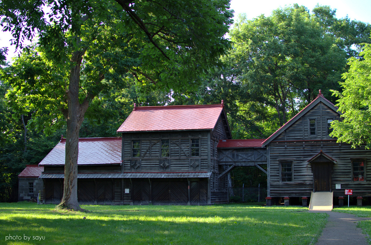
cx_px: 186
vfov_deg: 25.6
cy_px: 122
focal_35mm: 52
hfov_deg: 37.9
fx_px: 540
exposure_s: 1/350
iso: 100
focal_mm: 35
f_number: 2.8
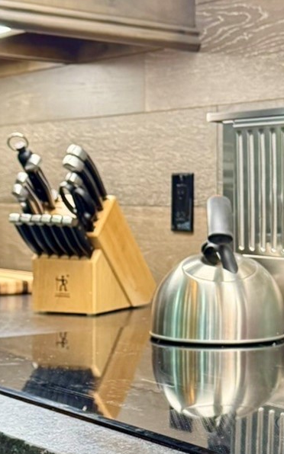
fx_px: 1016
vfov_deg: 25.2
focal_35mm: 82
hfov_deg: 15.6
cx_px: 275
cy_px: 280
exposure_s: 1/40
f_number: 1.78
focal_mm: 6.76
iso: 640
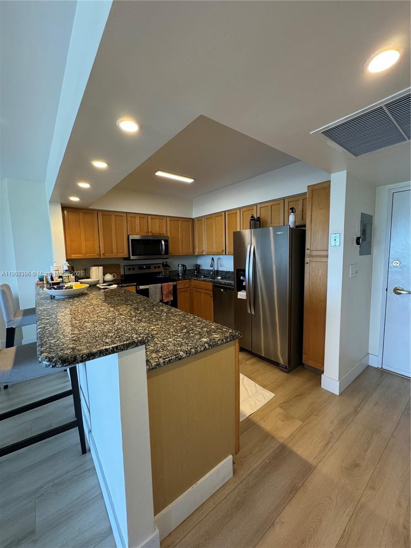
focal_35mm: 14
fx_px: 222
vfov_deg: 102.1
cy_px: 274
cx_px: 206
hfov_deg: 85.7
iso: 250
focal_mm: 2.22
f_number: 2.2
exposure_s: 1/60
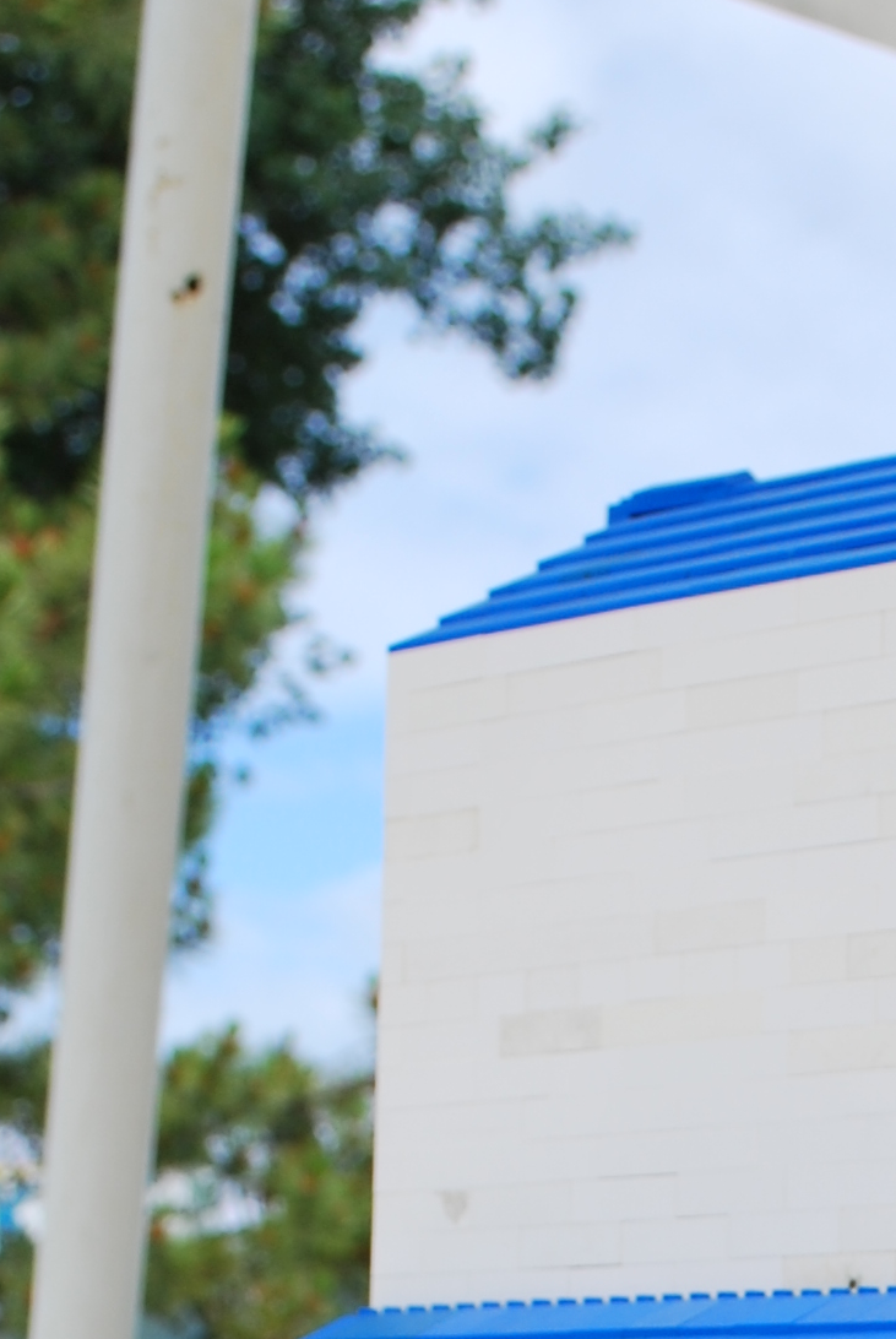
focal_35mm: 117
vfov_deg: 16.3
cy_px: 1848
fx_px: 4355
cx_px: 967
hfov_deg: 11.6
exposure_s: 1/200
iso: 100
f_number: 7.1
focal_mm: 22
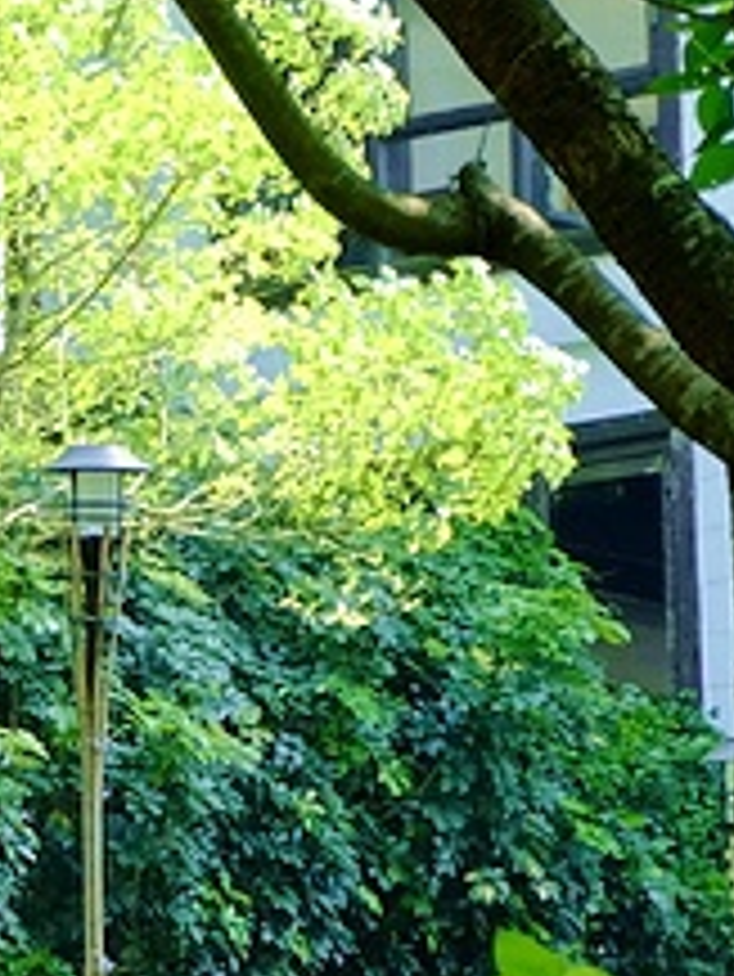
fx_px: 9603
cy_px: 749
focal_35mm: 340
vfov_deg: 5.8
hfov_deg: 4.2
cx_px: -1509
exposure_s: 1/180
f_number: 5.6
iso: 400
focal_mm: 50
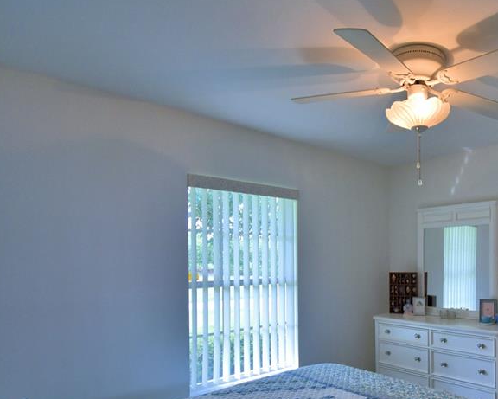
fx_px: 369
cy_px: 261
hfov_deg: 61.8
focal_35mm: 25
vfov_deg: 55.8
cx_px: 406
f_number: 4.5
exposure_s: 1/125
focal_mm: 10
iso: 320
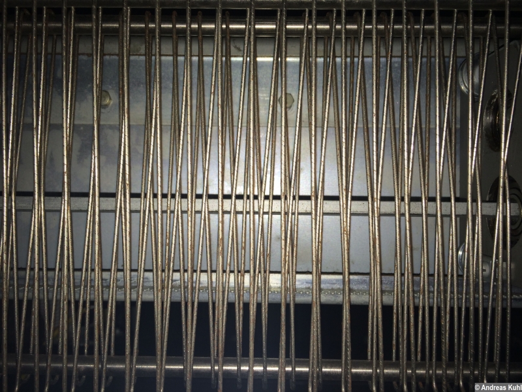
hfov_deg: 61.7
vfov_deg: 48.2
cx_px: 261
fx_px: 437
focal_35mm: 29
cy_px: 196
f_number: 2.2
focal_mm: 4.15
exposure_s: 1/100
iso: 32
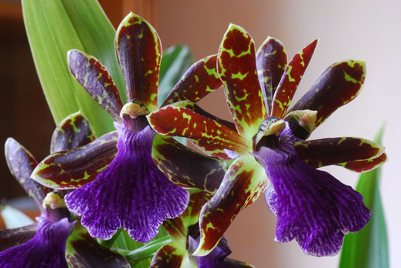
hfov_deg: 15.2
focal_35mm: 135
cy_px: 134
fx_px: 1506
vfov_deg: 10.2
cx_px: 200
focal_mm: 90
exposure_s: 2
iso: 100
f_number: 32
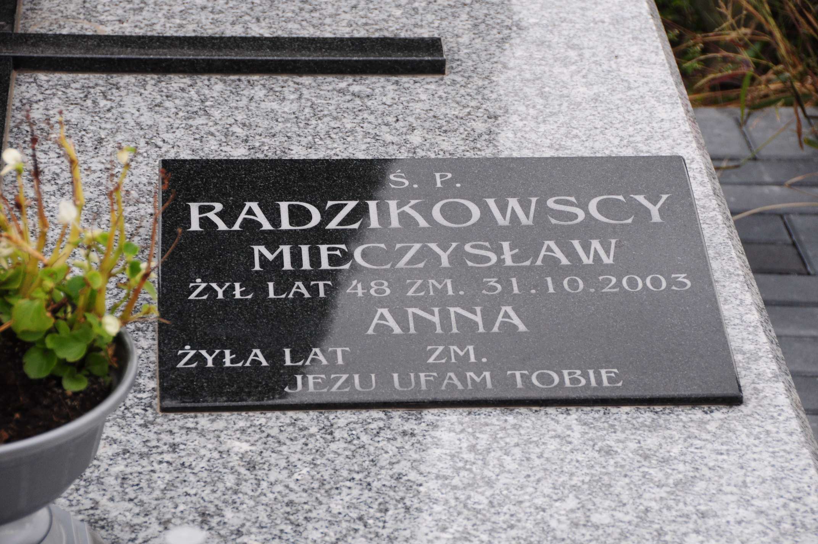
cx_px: 409
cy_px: 272
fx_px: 3064
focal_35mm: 135
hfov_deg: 15.2
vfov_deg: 10.1
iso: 640
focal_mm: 90
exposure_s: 1/320
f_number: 7.1
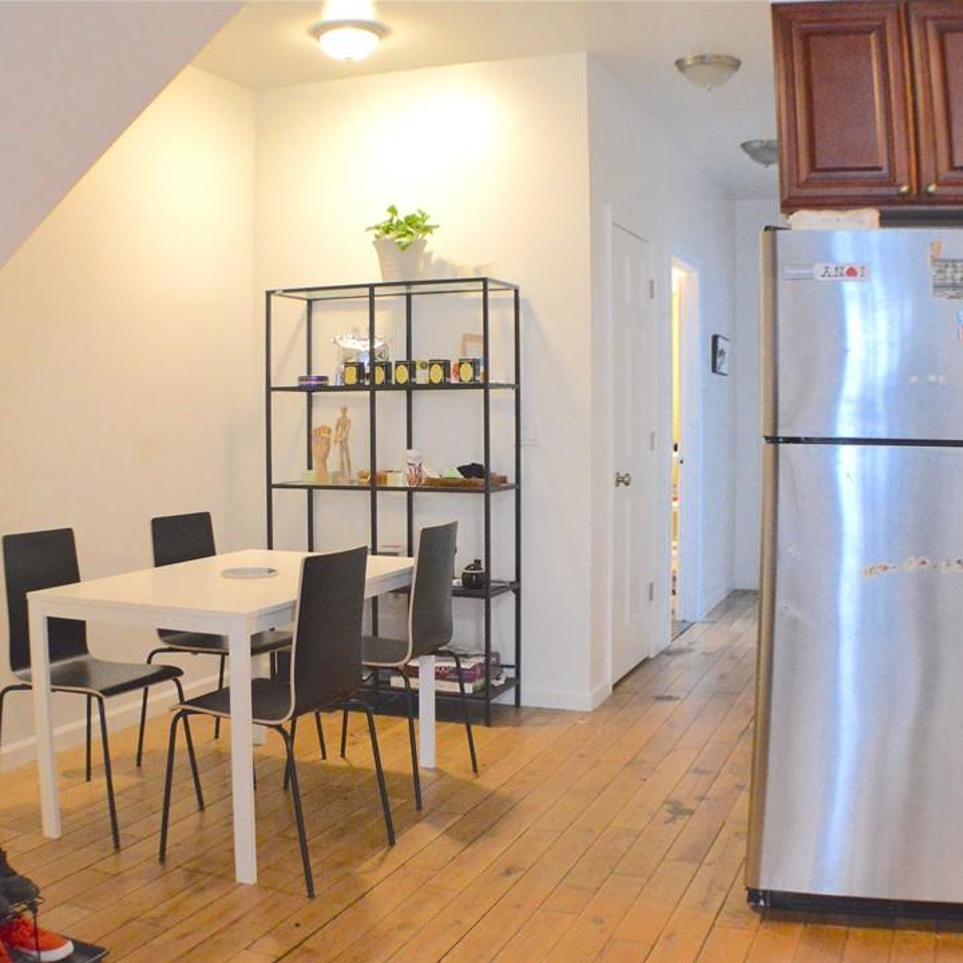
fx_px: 1574
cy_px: 482
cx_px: 417
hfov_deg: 34.0
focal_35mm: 50
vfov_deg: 34.0
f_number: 4
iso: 3200
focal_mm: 26
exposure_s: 1/100
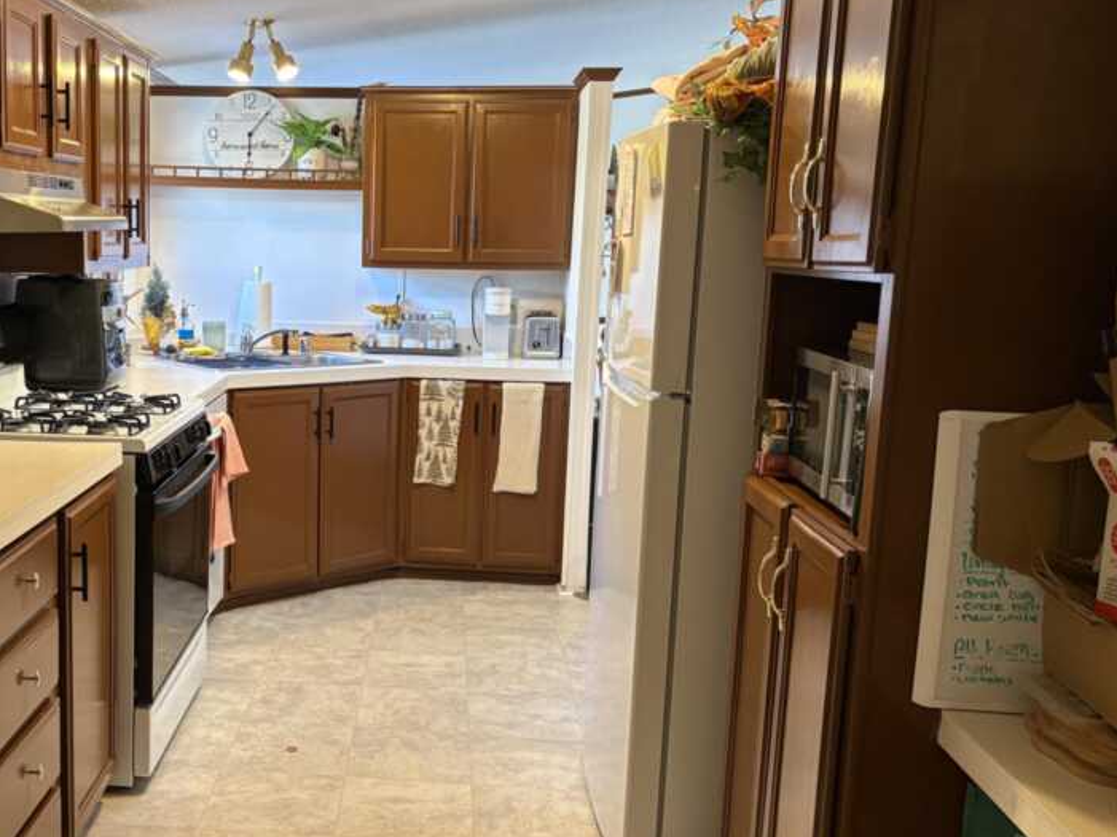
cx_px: 330
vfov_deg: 37.7
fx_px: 1226
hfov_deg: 47.8
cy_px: 419
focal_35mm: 38
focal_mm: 5.96
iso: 250
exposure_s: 1/60
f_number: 1.6
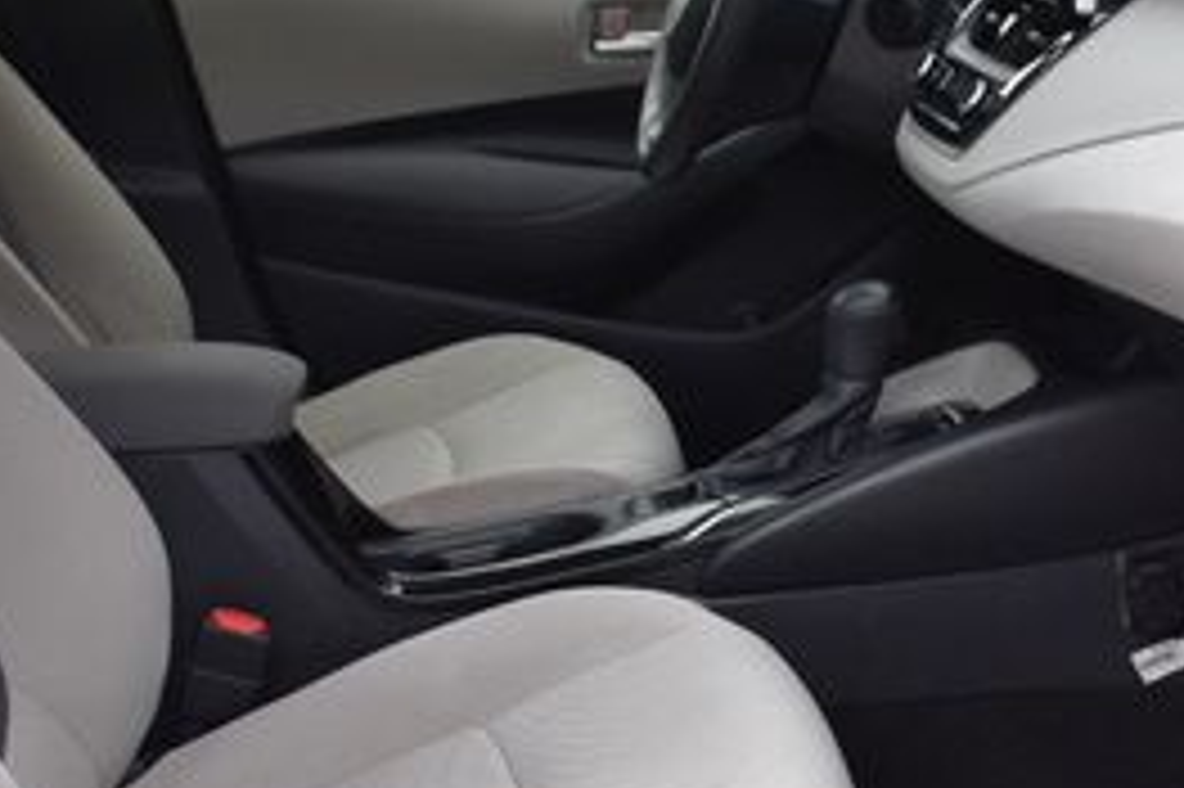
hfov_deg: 27.3
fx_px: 2399
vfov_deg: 18.5
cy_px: 590
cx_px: 918
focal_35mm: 73
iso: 400
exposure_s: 1/25
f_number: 7.1
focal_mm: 20
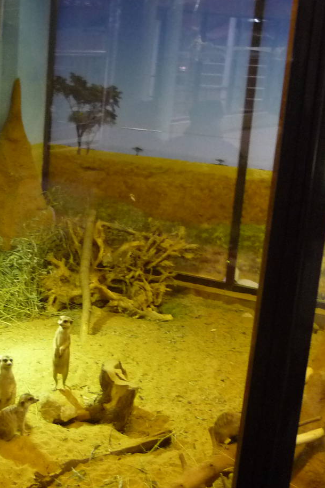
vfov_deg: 33.4
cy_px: 266
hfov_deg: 21.6
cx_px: -20
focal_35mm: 60
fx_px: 812
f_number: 2.8
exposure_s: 1/13
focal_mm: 5.5
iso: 400
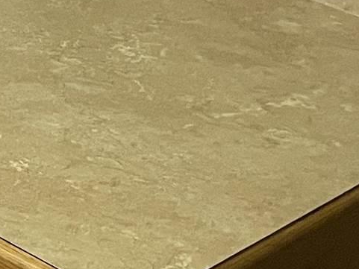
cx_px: -604
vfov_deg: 8.5
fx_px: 1722
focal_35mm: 166
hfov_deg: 9.9
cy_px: -248
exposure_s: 1/60
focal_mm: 4.2
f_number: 1.6
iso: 200
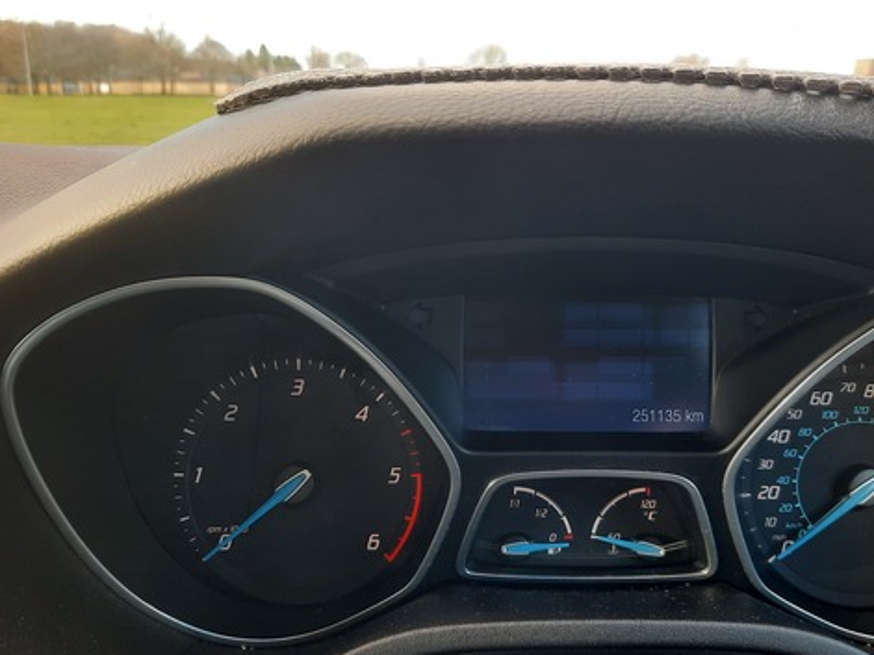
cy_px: 399
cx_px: 520
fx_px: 858
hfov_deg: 53.6
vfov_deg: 41.5
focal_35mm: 34
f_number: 2
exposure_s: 1/50
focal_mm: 4.6
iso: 64
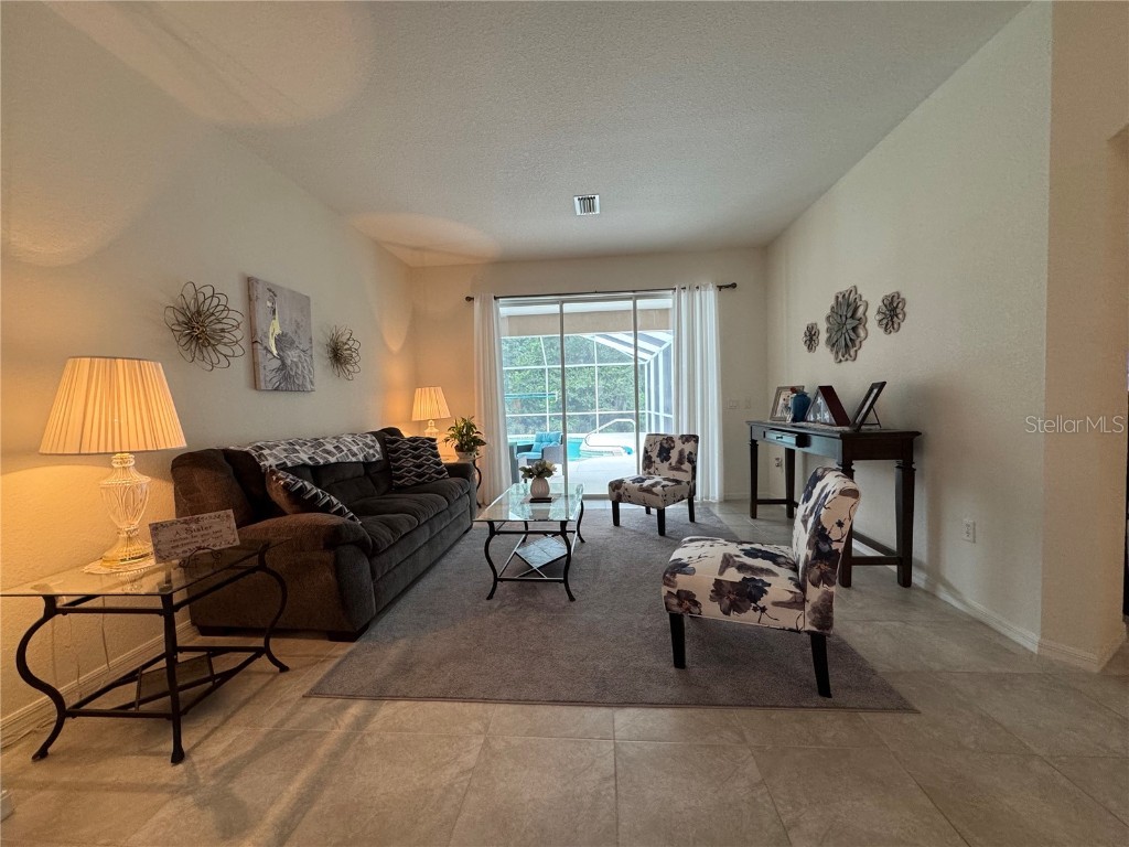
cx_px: 564
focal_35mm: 14
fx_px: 457
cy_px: 424
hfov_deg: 102.1
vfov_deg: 85.7
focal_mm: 2.22
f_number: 2.2
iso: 250
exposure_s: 1/120
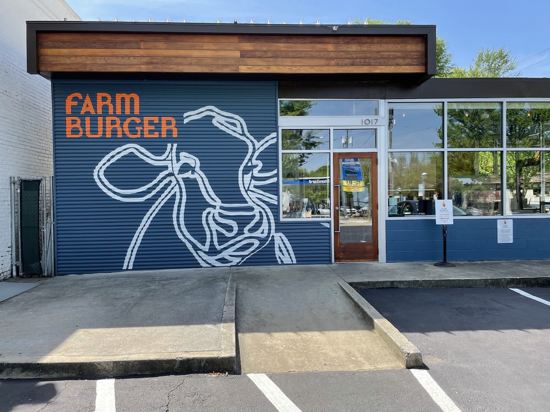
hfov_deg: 67.3
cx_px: 275
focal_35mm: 26
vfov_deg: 53.1
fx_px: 413
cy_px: 206
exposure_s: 1/1033
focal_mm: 4.2
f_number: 1.6
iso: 32
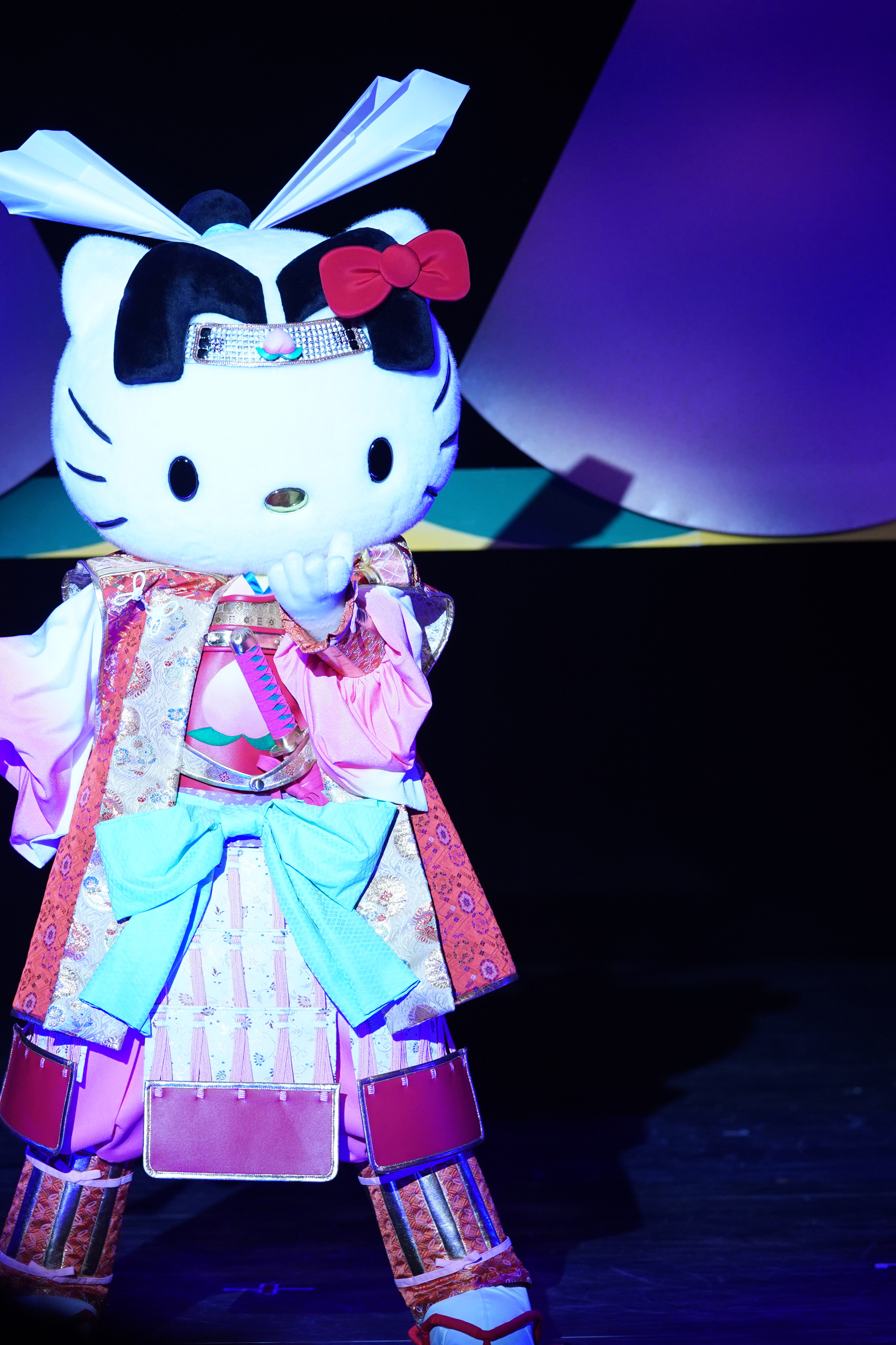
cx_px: 195
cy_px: 673
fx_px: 6907
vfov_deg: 11.1
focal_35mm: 185
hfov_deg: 7.4
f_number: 4
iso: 1600
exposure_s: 1/320
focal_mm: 123
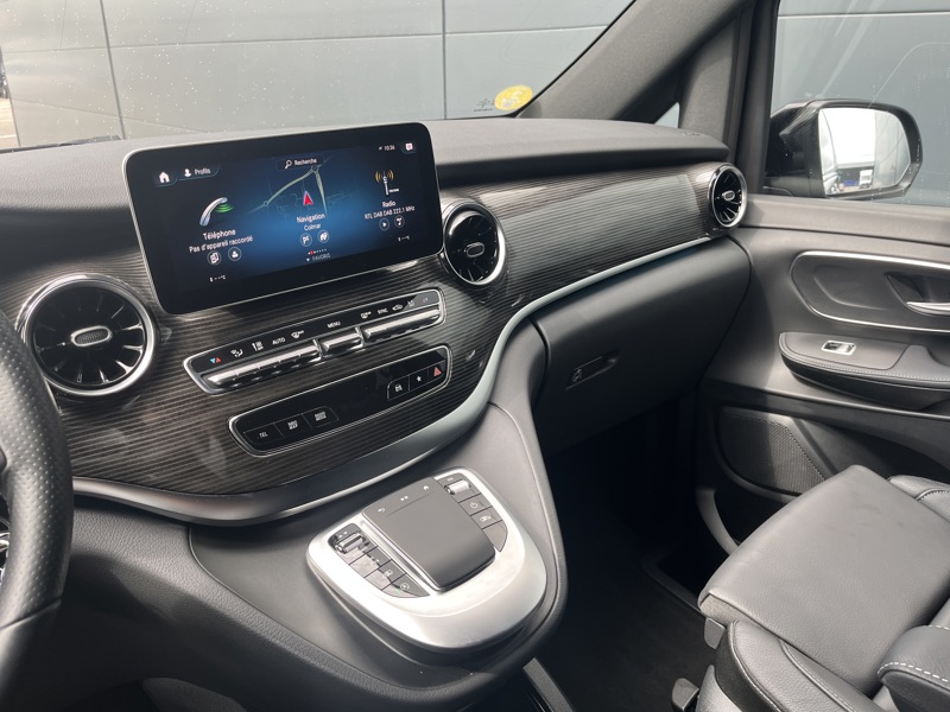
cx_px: 475
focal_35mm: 26
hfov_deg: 67.3
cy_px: 356
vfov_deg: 53.1
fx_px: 714
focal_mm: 5.1
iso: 50
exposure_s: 1/121
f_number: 1.6
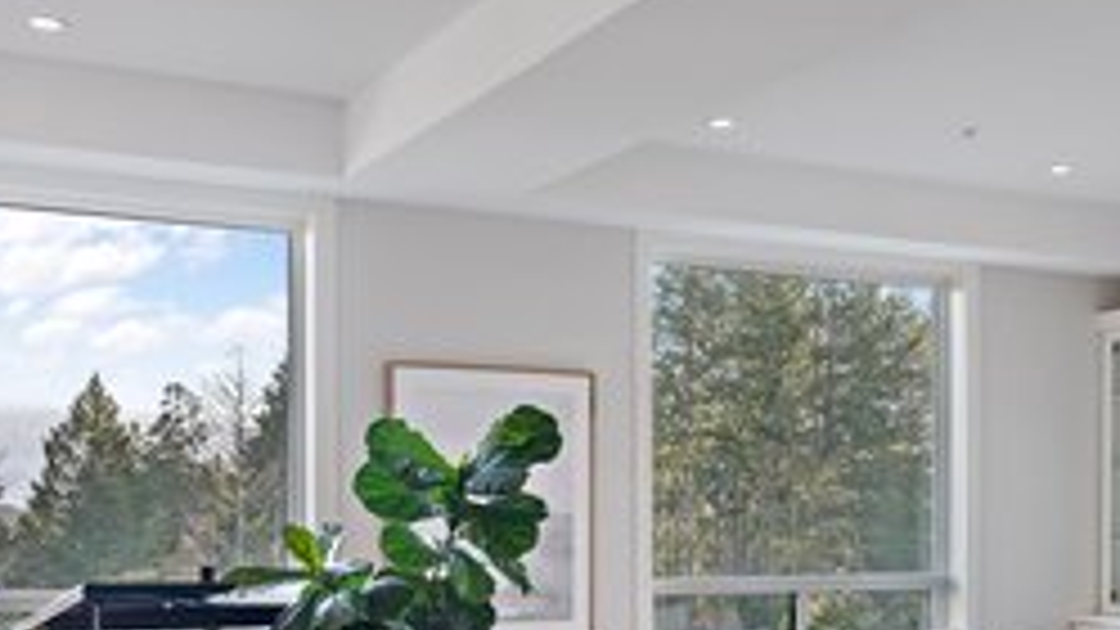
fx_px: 1574
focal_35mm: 53
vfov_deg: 22.3
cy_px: 518
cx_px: 735
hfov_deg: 38.8
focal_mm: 29
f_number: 7.1
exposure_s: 1/2
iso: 320
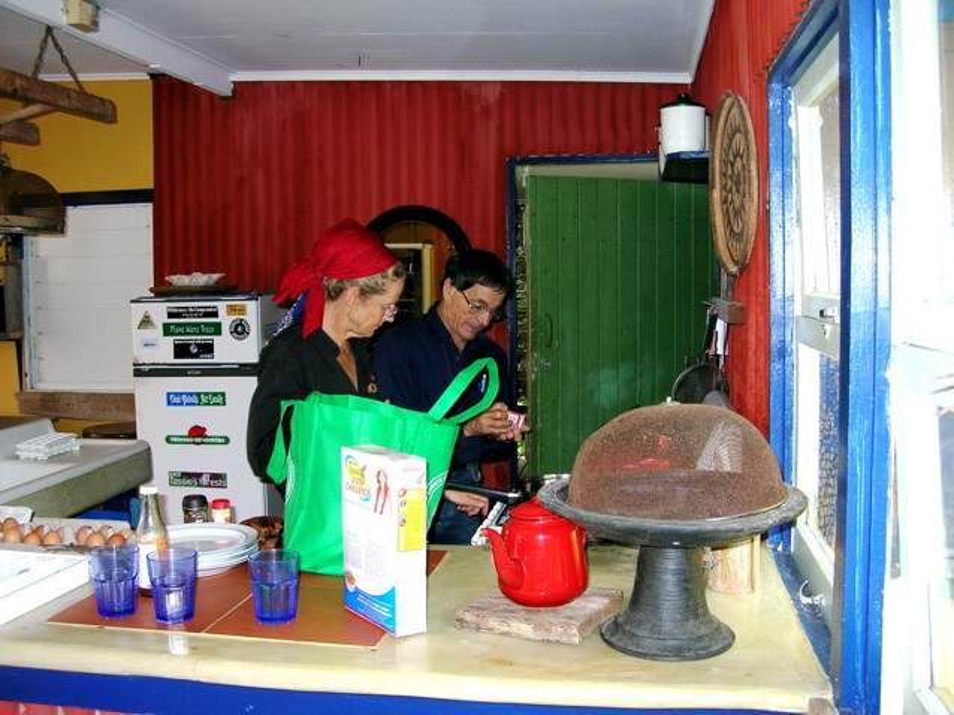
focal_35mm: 36
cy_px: 358
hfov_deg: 51.4
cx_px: 477
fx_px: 992
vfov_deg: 39.6
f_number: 2.7
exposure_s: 1/60.1
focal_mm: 6
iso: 50
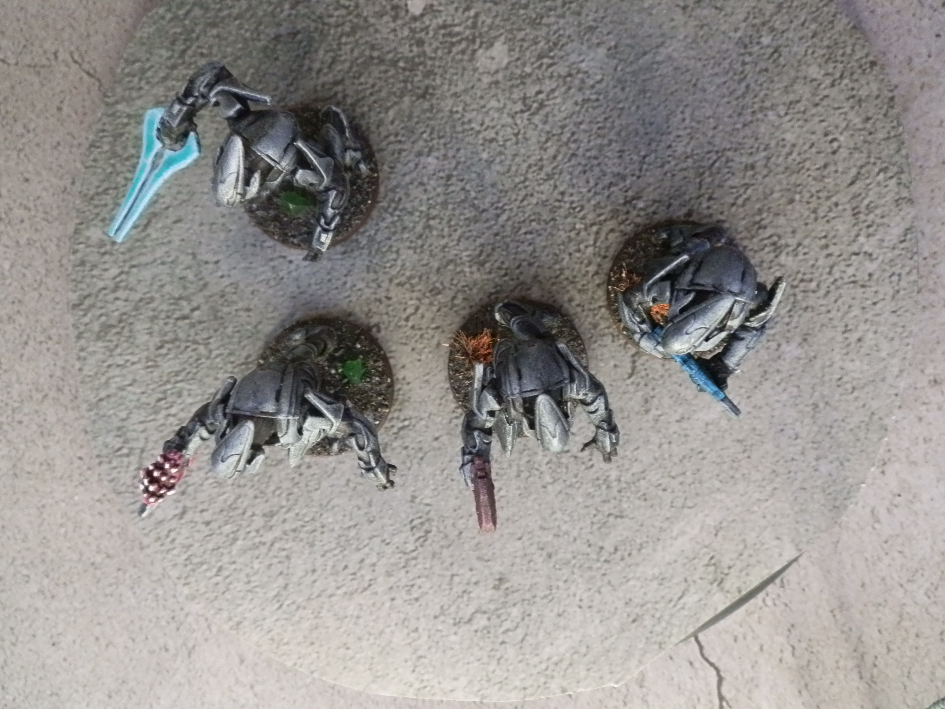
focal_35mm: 28
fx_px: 764
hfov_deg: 63.4
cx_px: 472
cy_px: 354
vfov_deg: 49.7
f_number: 3.1
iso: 400
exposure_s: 1/80
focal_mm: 5
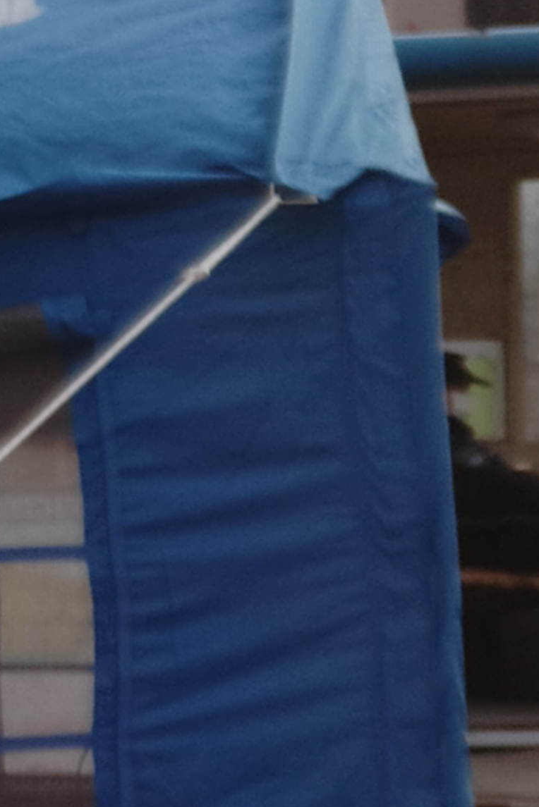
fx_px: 2581
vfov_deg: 17.8
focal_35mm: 115
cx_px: -1326
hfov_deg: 8.7
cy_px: 486
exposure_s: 1/376
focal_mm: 3.86
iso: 100
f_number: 2.2
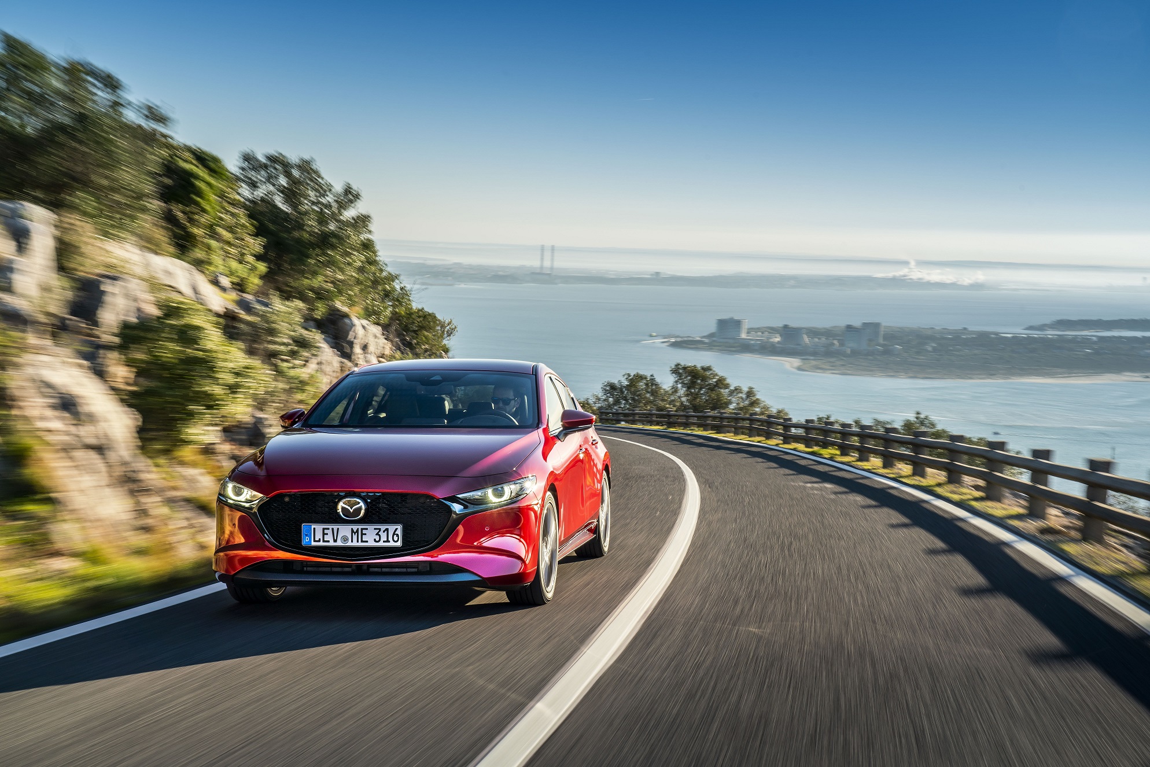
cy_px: 384
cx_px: 575
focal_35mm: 49
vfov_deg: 27.5
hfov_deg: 40.3
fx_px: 1565
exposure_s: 1/25
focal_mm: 49
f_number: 16
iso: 100
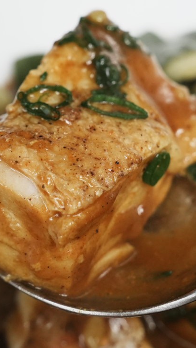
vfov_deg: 14.1
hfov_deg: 8.0
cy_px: 120
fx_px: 1404
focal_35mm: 152
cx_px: 74
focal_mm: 66
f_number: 7.1
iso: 2000
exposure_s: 1/500
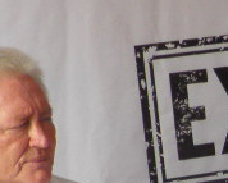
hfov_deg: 9.5
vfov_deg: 7.8
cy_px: 270
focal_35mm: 196
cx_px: 368
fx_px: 1325
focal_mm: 4.9
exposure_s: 1/30
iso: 50
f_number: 2.8
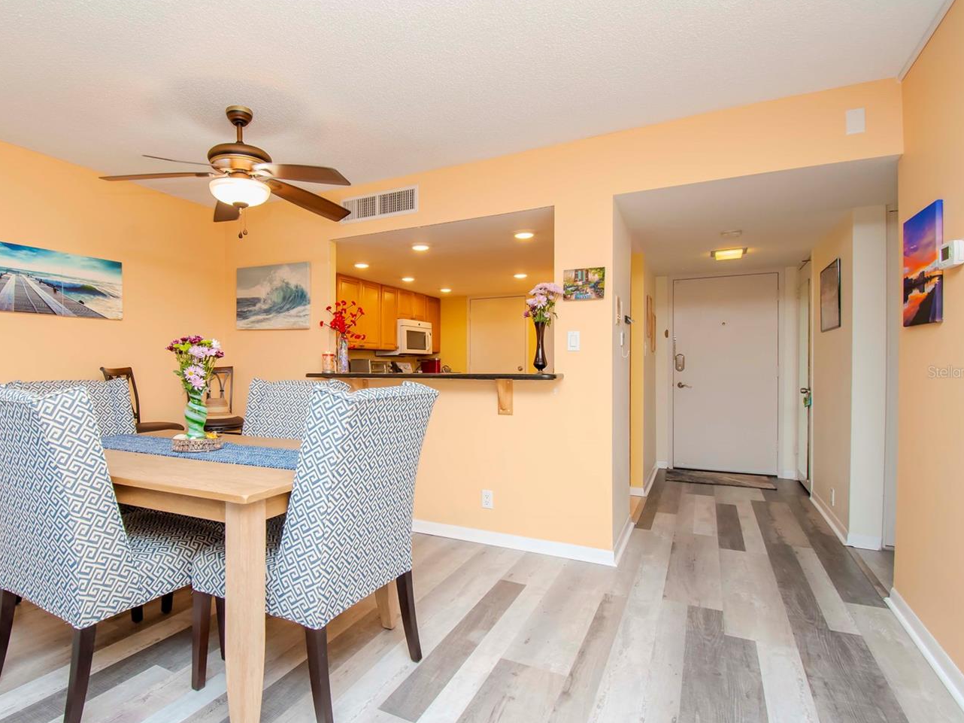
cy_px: 372
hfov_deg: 86.8
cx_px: 393
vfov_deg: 71.6
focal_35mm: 18
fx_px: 501
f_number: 8
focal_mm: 10
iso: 800
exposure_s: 1/50
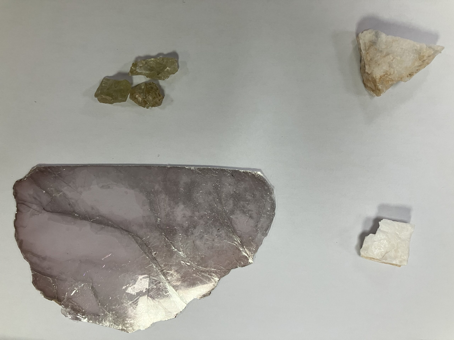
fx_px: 367
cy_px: 170
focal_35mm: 28
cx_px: 227
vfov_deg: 49.7
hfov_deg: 63.4
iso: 50
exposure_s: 1/50
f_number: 1.8
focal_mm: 3.99
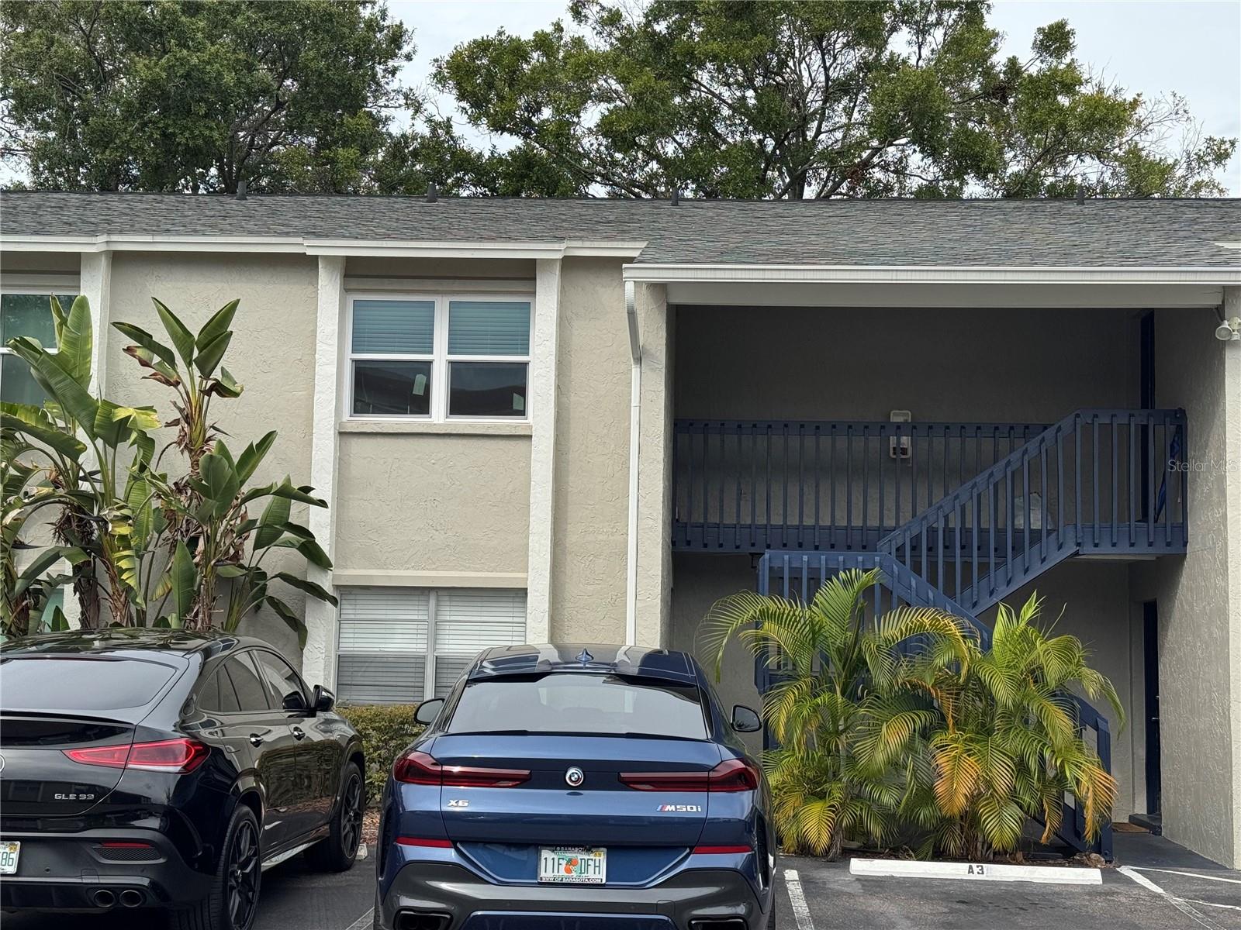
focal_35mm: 48
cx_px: 620
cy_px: 465
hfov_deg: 39.7
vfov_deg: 30.3
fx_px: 1721
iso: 64
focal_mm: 6.76
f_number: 1.78
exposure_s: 1/2179
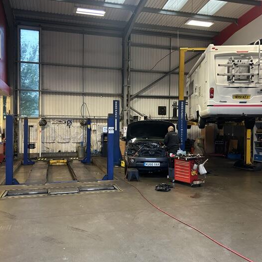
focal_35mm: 32
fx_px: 274
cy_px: 129
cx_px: 126
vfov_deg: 51.1
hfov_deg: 51.1
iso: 320
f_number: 1.5
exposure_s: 1/50
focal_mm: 5.7
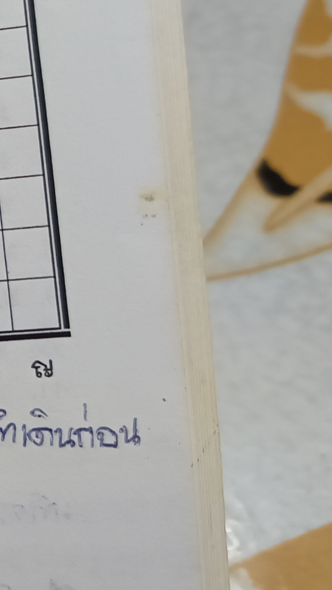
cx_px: -400
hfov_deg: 12.9
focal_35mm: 77
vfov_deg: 27.4
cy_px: 196
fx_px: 1205
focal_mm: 5.31
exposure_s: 1/50
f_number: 1.7
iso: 1140
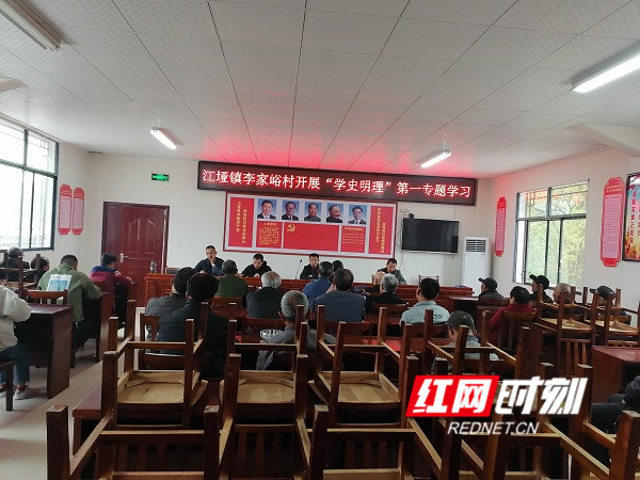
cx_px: 320
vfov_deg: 51.4
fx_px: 499
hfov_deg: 65.3
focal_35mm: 27
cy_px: 240
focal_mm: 5.3
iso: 160
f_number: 1.8
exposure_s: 1/36
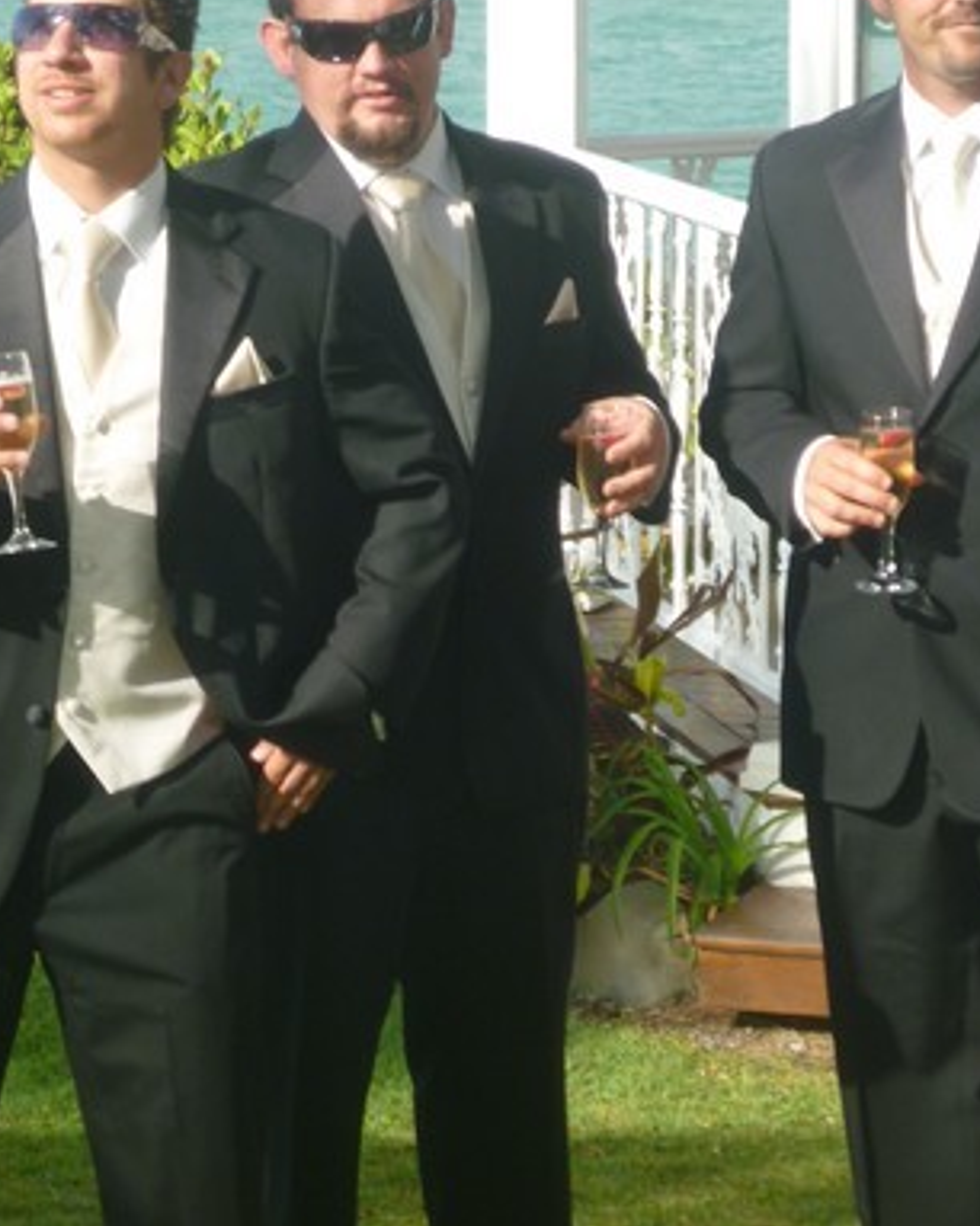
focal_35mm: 153
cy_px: 563
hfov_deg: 10.1
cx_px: 423
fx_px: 5551
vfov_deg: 12.6
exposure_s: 1/200
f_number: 5.6
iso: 80
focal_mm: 14.2
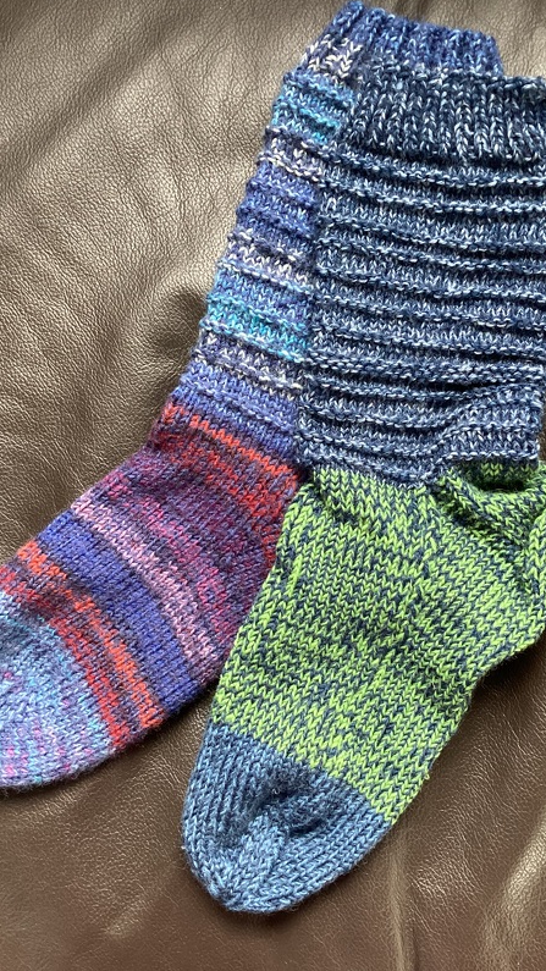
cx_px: 303
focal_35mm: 34
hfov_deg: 34.6
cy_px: 485
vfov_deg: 58.0
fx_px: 875
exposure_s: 1/60
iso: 320
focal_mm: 3.3
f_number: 2.4
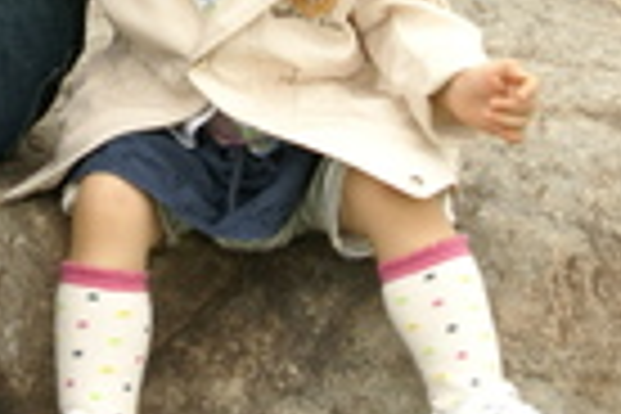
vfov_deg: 7.4
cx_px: 45
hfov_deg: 11.2
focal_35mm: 183
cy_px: -232
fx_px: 3157
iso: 100
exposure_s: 1/60
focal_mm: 28
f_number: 4
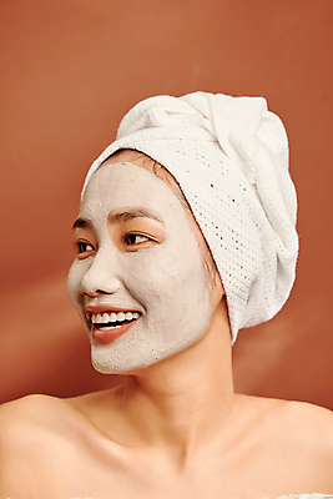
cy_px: 250
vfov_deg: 19.4
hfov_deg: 13.1
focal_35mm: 105
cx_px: 166
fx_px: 1456
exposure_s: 1/160
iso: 100
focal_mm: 105
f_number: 5.6
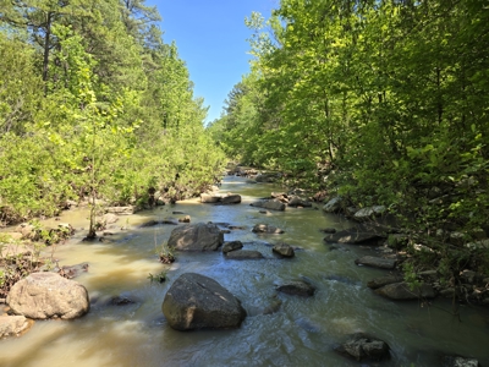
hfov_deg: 73.9
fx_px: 325
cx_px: 244
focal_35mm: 23
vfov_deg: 58.9
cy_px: 184
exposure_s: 1/260
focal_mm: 6.3
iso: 12
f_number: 1.7
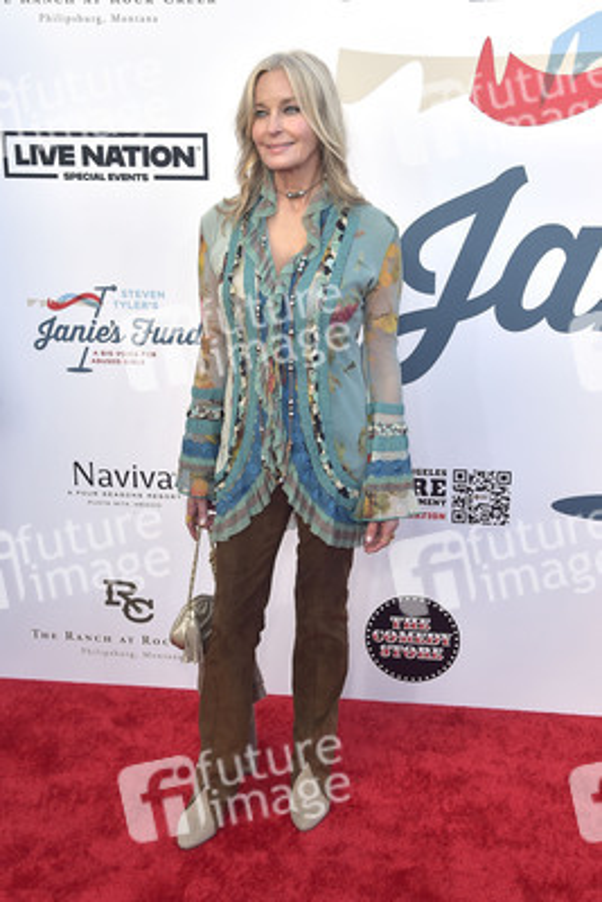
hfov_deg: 33.4
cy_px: 451
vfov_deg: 48.4
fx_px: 1002
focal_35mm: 40
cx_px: 301
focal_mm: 40
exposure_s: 1/250
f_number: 6.3
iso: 400
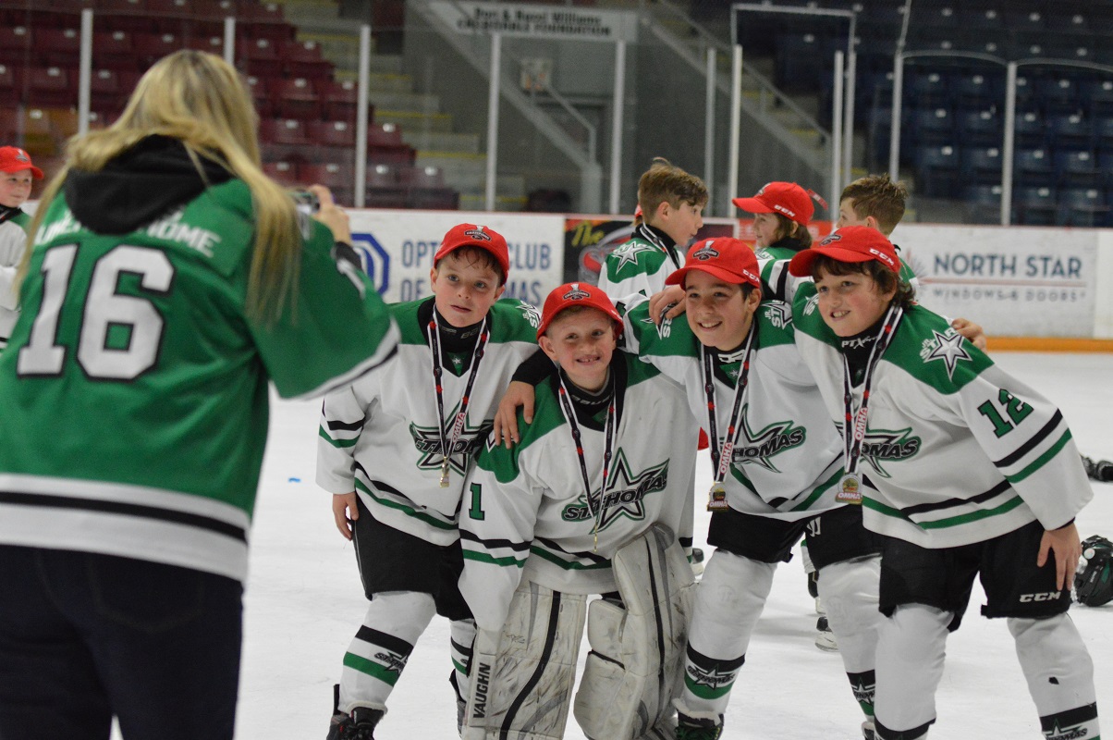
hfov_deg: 19.5
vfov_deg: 13.0
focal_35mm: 105
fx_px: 3243
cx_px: 556
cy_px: 370
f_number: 3.2
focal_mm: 70
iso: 3200
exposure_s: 1/640
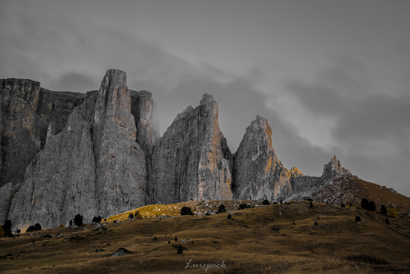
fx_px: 547
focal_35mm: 48
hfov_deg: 41.1
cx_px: 205
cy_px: 137
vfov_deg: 28.1
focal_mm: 32
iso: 100
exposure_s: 12
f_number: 4.2
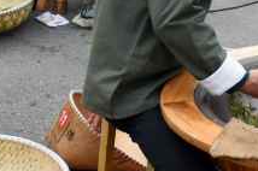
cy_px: 69
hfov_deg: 20.2
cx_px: 81
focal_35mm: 101
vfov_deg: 13.5
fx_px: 723
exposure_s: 1/4000
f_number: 4
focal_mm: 24
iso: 1250
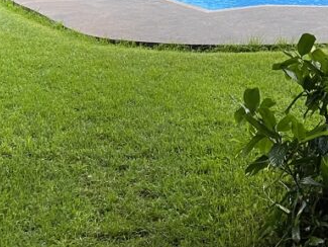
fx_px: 777
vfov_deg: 16.5
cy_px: -118
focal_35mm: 82
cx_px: 330
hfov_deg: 22.9
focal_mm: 4.25
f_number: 1.8
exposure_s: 1/60
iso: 320
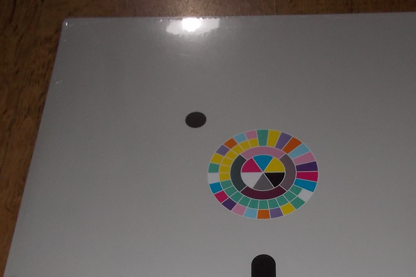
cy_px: 236
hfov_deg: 42.2
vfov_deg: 28.4
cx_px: 276
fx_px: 531
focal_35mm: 46
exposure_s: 1/30
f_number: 3.3
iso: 200
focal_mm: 4.1
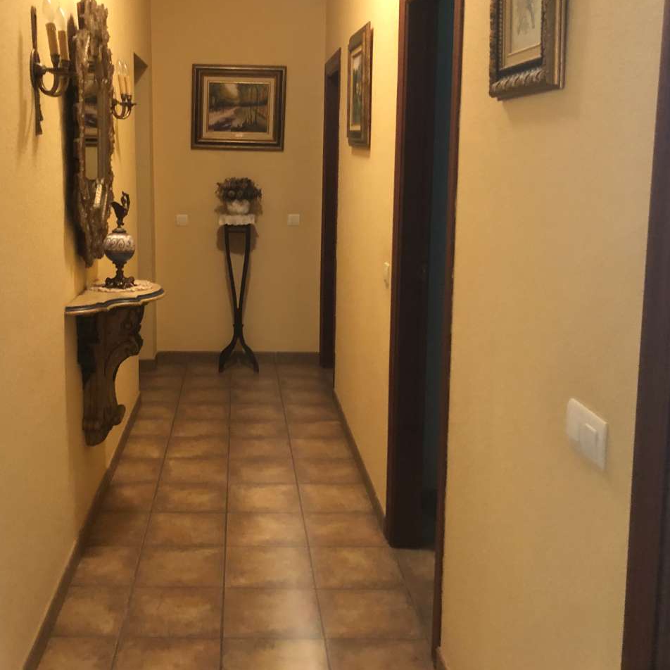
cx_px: 229
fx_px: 854
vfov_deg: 42.7
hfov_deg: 42.3
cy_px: 291
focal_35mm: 39
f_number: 1.8
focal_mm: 3.99
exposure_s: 1/5
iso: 80
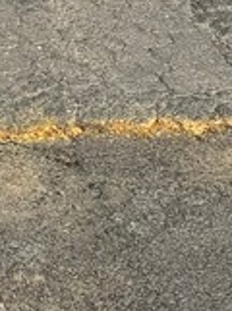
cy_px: -319
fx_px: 1373
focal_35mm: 153
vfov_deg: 11.6
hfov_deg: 9.1
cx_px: -238
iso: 80
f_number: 1.78
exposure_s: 1/4310
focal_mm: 6.76
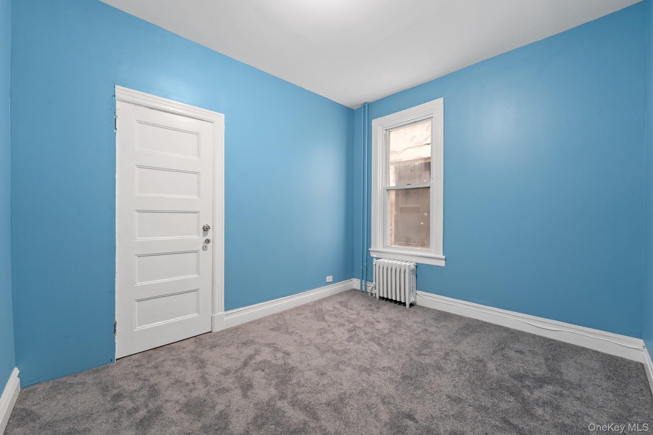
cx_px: 326
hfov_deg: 104.3
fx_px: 254
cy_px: 218
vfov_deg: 81.2
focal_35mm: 14
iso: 500
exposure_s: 1.6
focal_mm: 14
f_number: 10
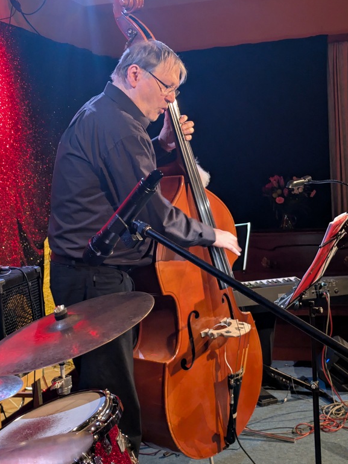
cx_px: 176
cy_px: 234
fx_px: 710
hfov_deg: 27.5
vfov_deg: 36.2
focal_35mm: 53
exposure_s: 1/33.3
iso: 396
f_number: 1.89
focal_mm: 5.43
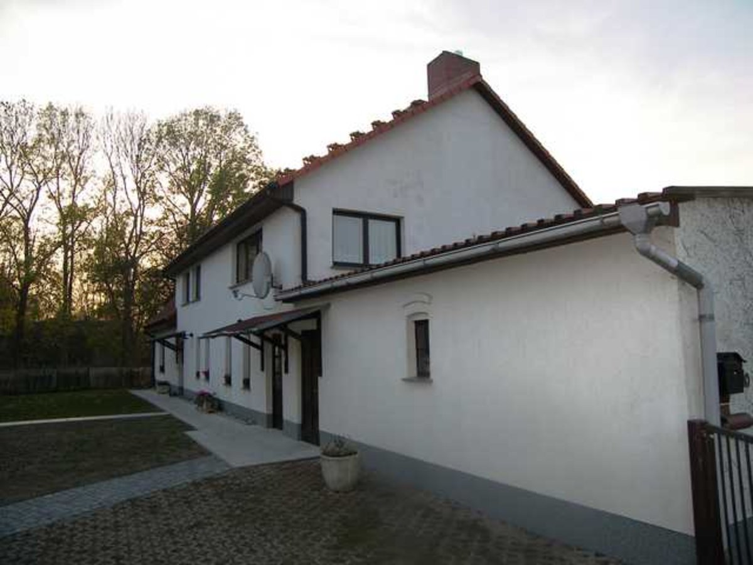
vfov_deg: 56.8
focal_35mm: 24
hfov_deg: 71.6
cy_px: 282
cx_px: 376
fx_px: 522
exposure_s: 1/125
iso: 50
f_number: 2.8
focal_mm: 5.1
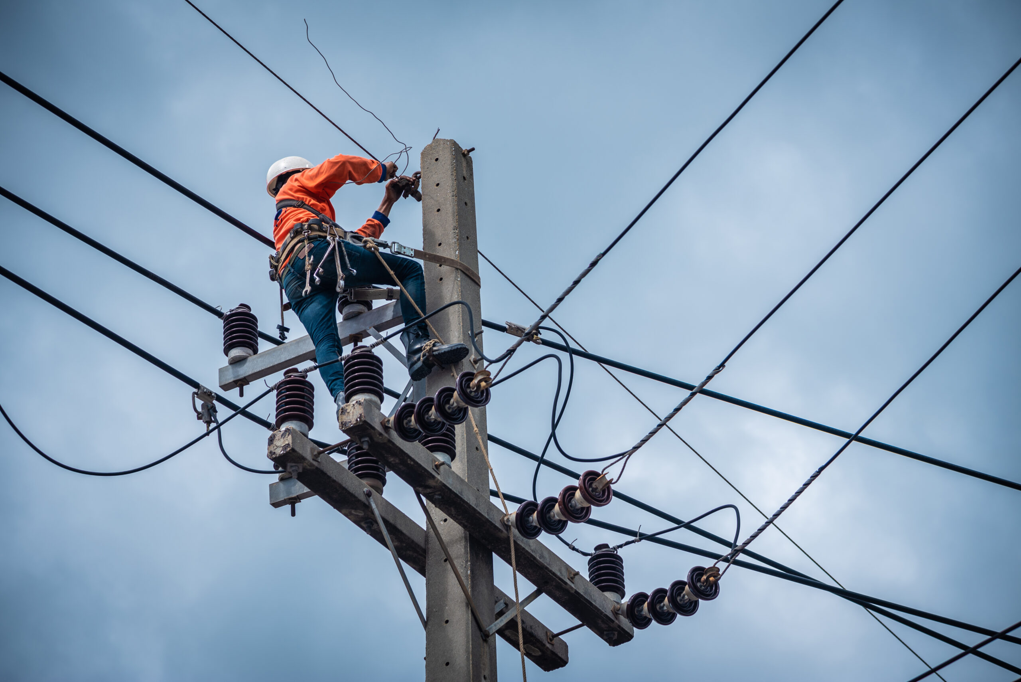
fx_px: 3404
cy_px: 341
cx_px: 510
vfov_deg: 11.4
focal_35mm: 120
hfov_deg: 17.1
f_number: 5
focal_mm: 120
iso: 100
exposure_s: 1/500
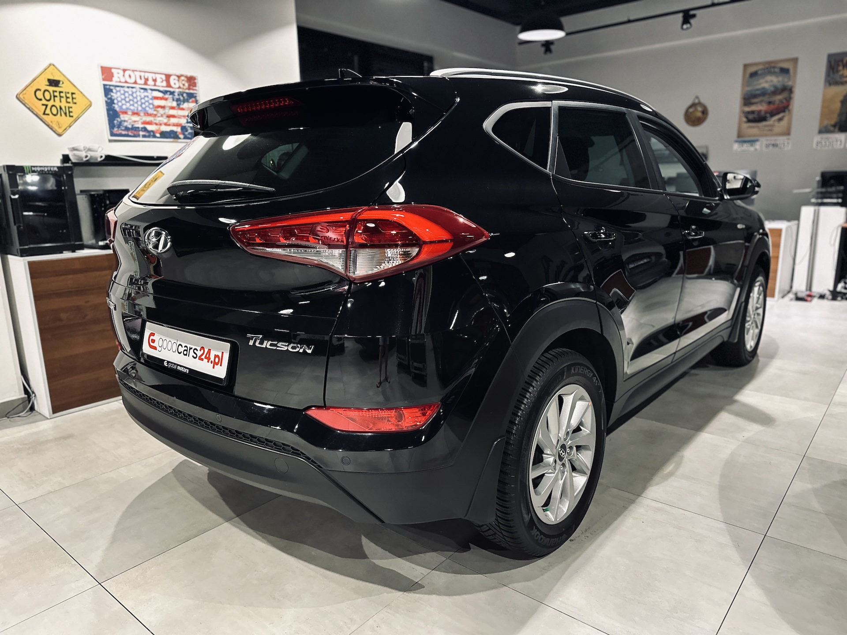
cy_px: 318
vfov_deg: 56.8
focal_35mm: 24
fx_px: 587
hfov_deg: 71.6
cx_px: 424
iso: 640
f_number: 1.78
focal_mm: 6.86
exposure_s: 1/33
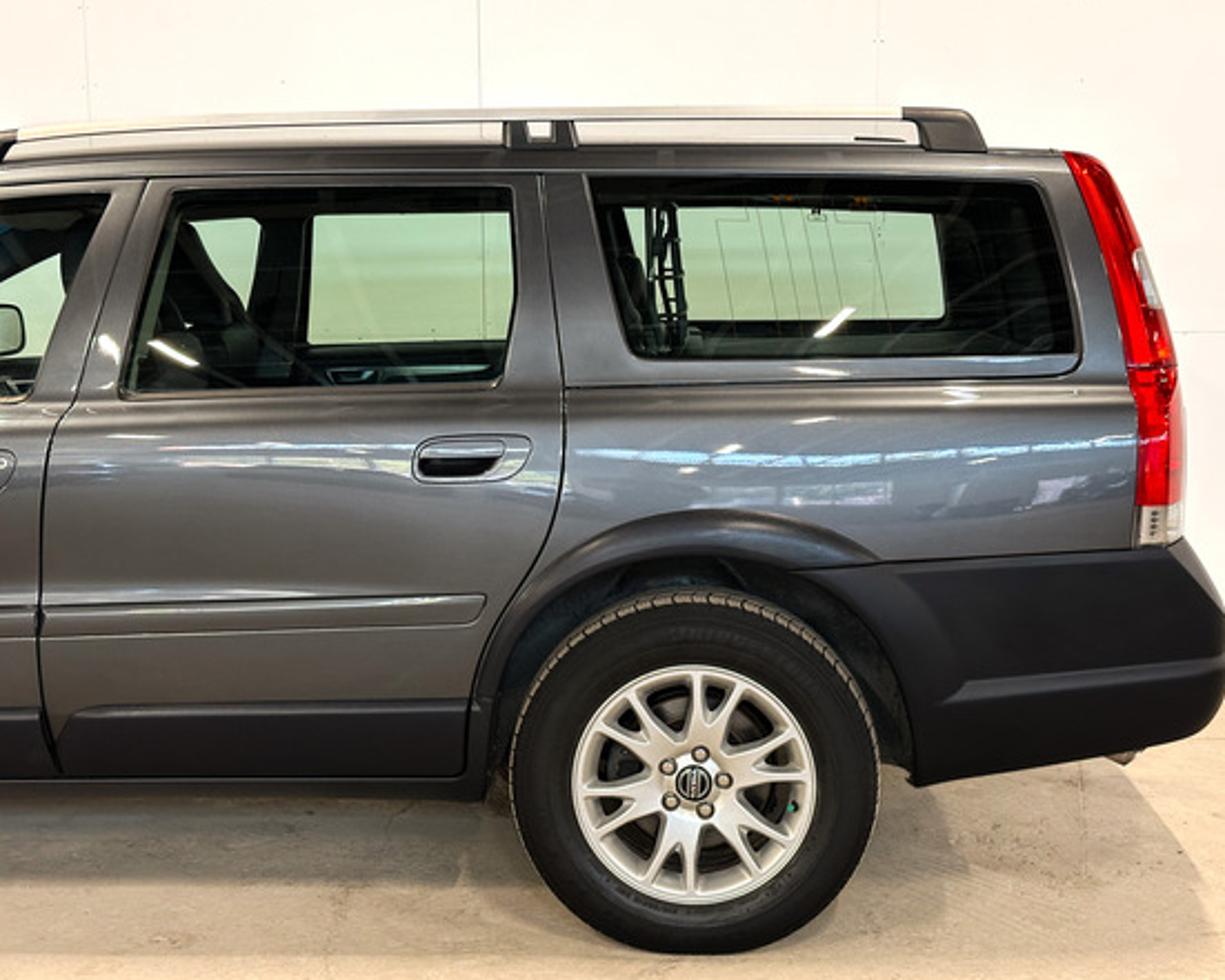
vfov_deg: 29.7
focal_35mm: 51
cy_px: 489
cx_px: 614
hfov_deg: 36.6
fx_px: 1849
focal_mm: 6.86
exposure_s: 1/35
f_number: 1.8
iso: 200
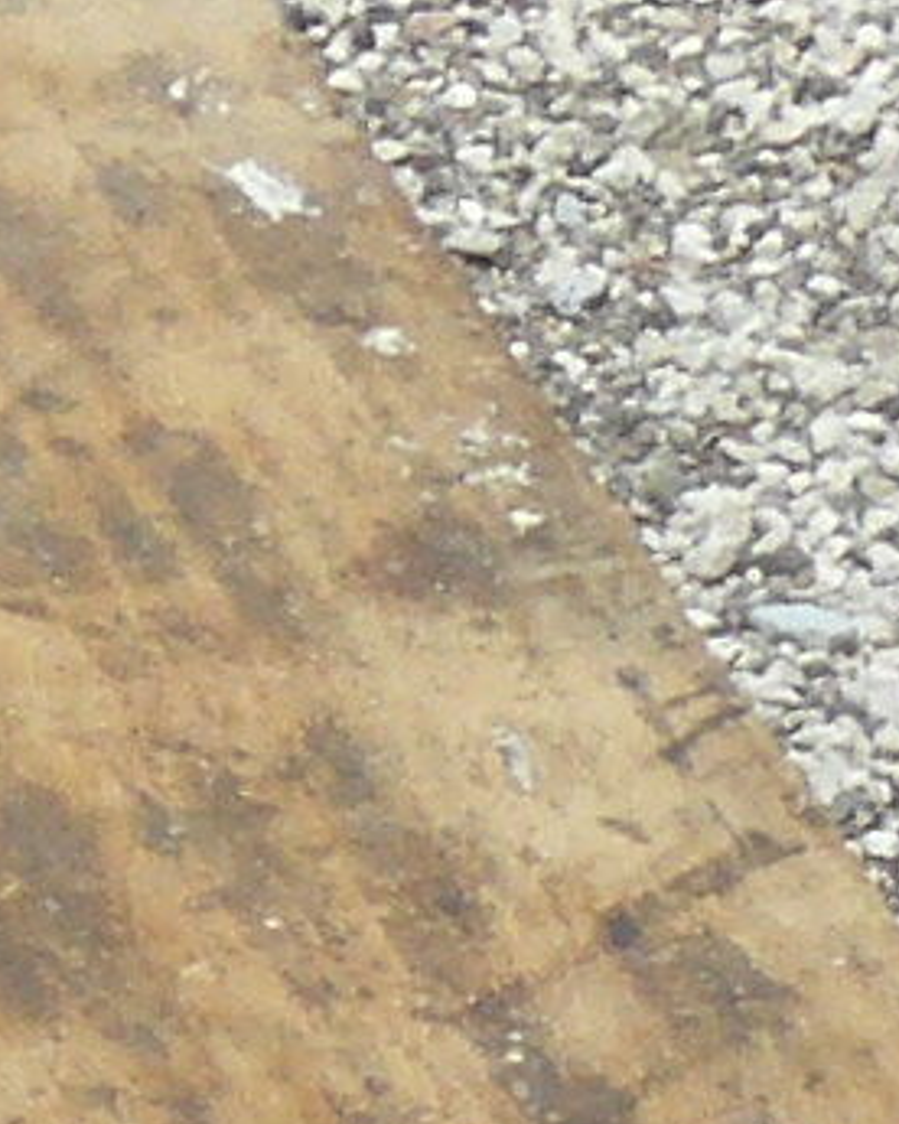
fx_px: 10410
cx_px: -2270
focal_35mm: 313
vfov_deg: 6.1
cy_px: 1535
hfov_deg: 4.6
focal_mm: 6
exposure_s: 1/250
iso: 100
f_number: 5.6
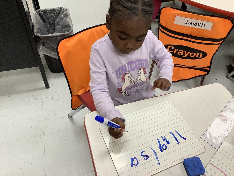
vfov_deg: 45.4
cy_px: 88
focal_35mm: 31
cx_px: 117
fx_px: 210
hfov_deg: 58.4
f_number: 2.4
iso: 80
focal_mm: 3.3
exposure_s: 1/120
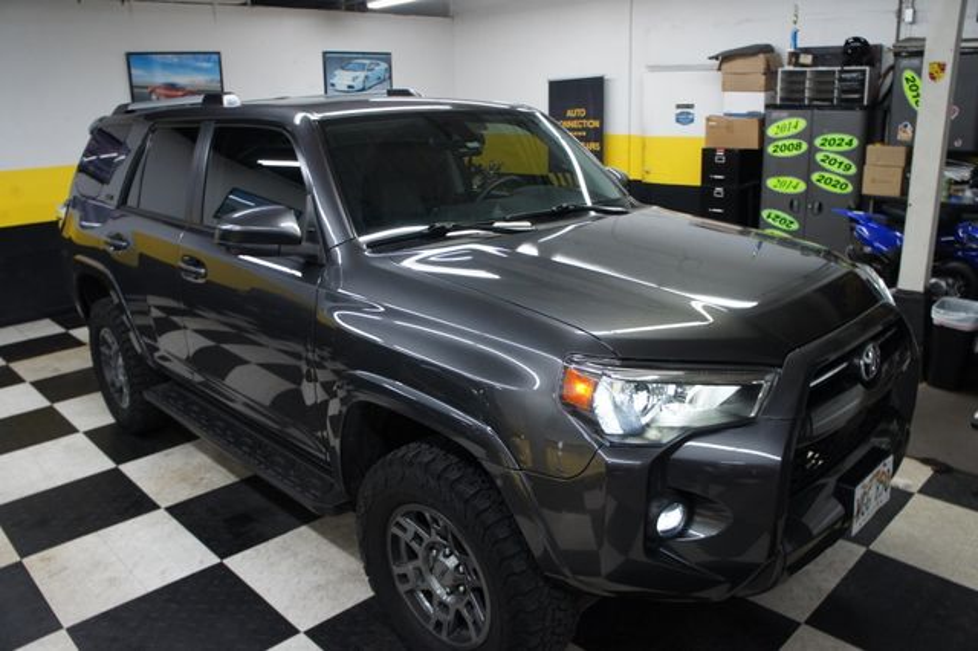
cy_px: 326
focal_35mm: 27
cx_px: 489
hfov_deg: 67.4
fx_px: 733
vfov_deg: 47.9
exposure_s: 1/30
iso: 250
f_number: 3.5
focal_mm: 18
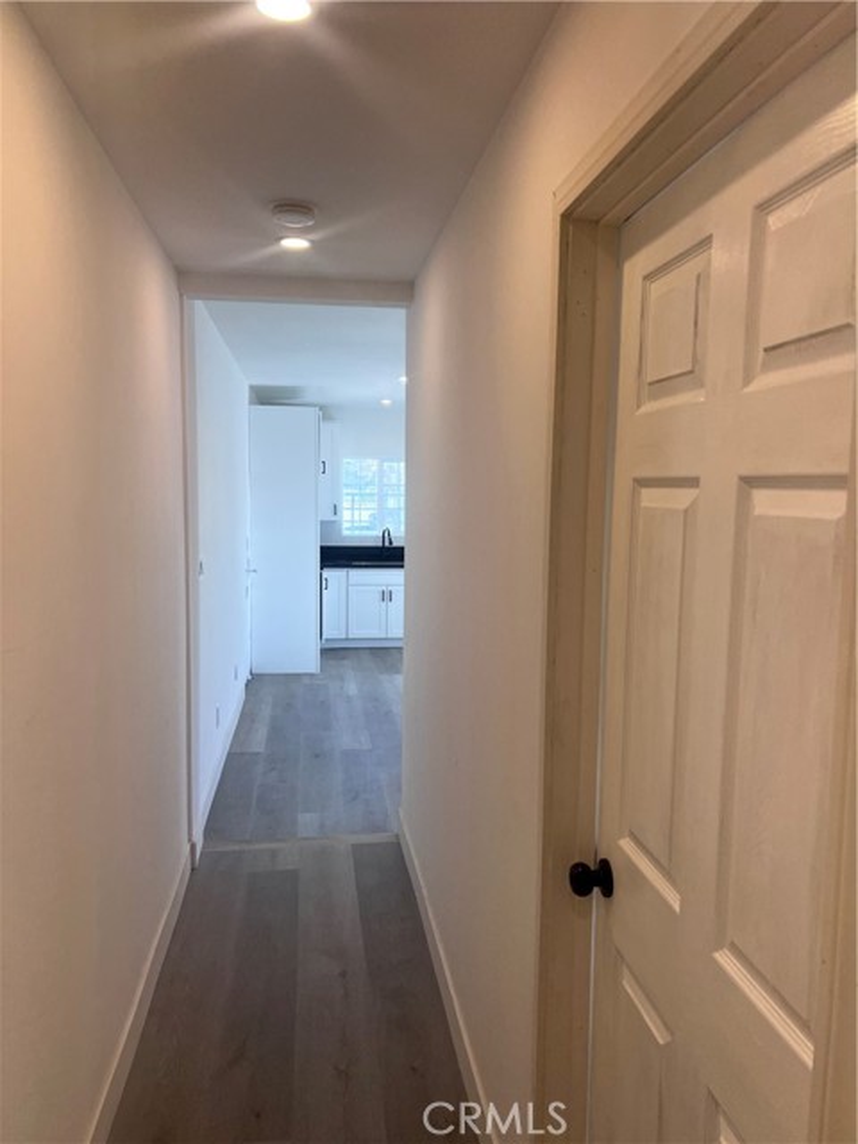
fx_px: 859
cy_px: 572
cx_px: 429
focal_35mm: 26
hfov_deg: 53.1
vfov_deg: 67.3
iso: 32
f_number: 1.5
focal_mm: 5.7
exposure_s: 1/138
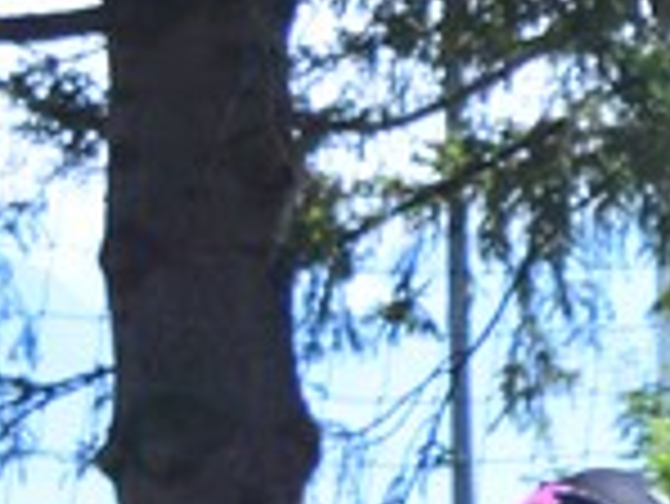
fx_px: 6528
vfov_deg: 4.4
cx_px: 2028
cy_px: 479
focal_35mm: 337
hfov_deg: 5.5
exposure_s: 1/1250
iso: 450
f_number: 4.5
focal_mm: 34
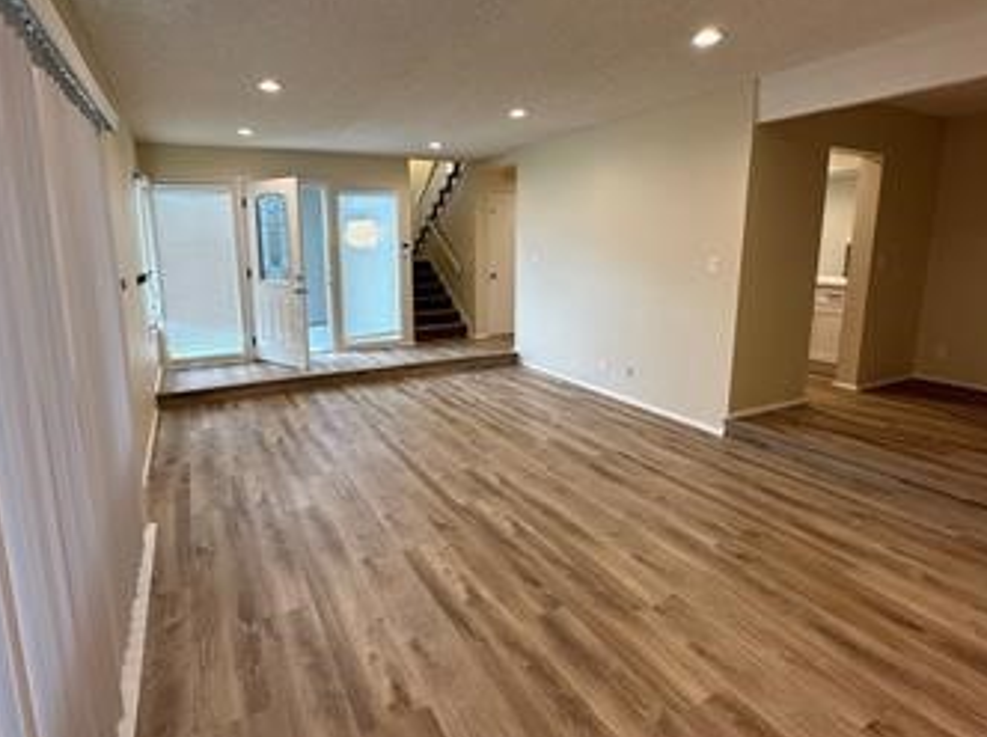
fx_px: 541
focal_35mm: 19
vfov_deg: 68.4
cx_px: 455
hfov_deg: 84.6
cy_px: 334
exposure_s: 1/120
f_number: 2.2
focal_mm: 2.22
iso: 100
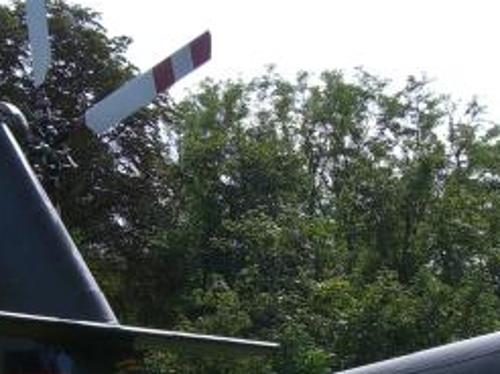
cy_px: 295
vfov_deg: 14.8
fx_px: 1429
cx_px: 299
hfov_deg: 19.8
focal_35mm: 99
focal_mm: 6.2
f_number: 4.3
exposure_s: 1/640
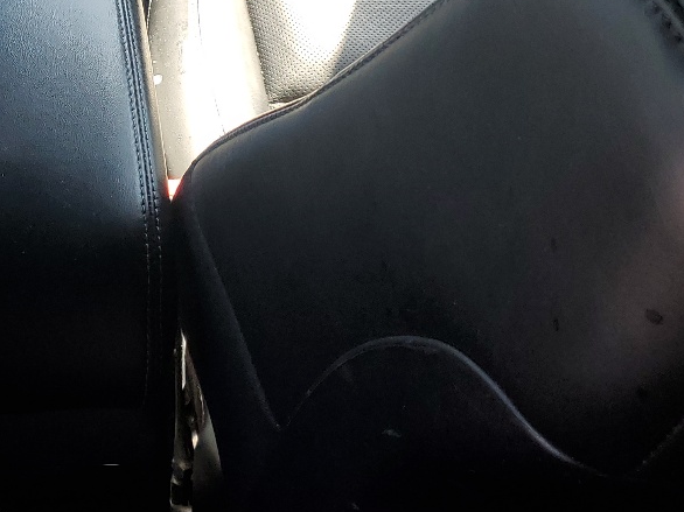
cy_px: -174
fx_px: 1402
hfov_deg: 25.8
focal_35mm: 71
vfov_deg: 19.0
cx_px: -20
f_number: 1.5
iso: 50
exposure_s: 1/227
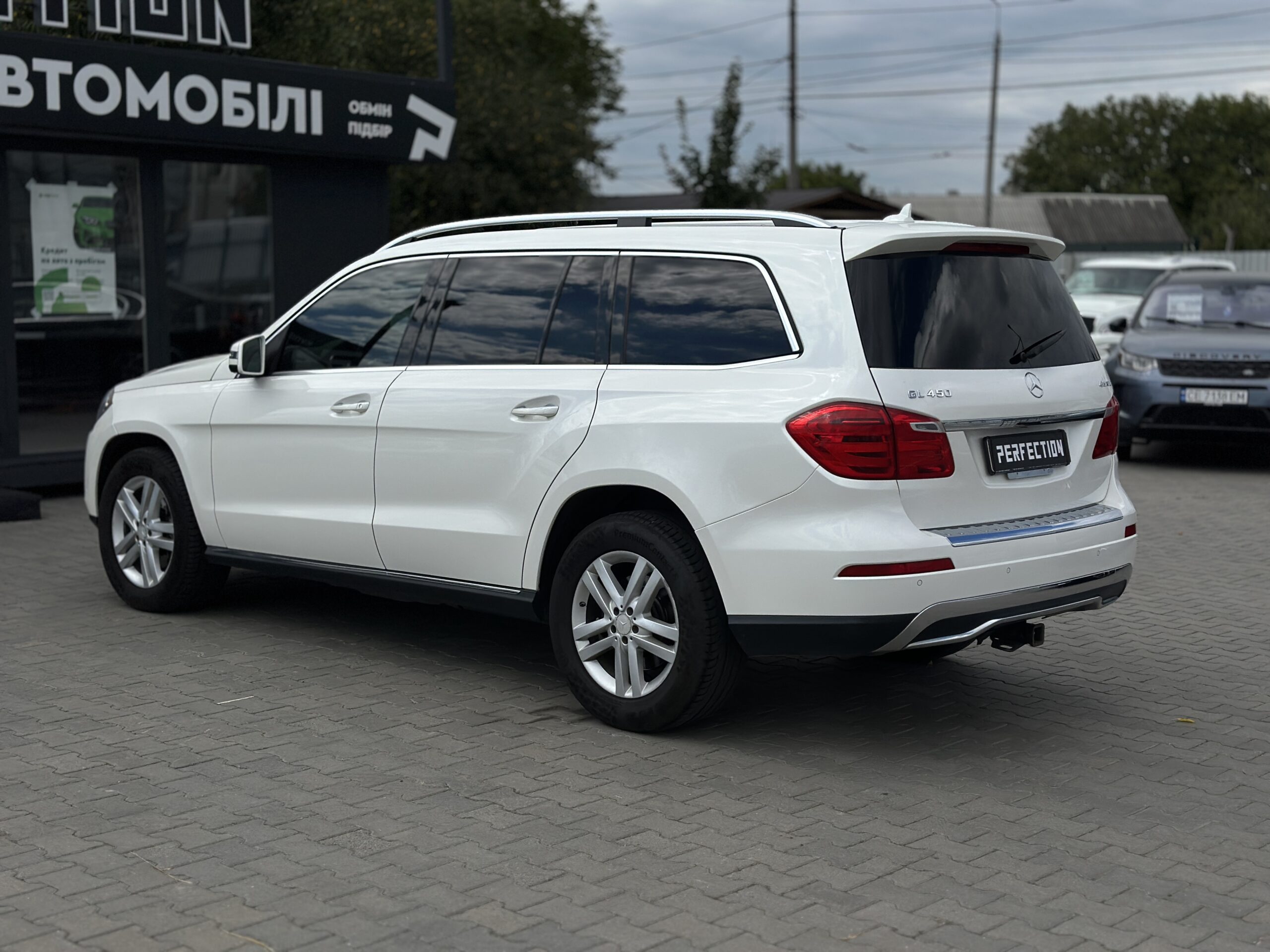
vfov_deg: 30.3
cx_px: 635
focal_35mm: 48
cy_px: 476
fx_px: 1761
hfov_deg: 39.7
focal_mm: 6.86
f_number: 1.78
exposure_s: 1/13699
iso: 100
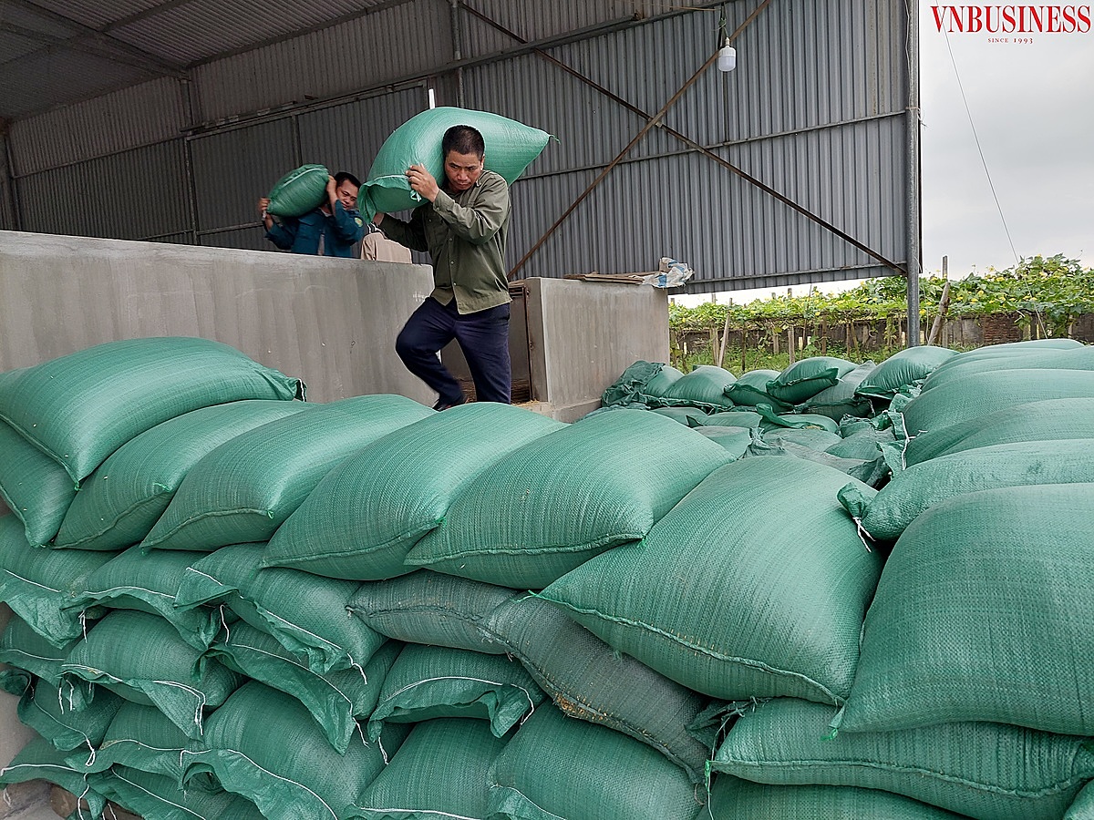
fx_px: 790
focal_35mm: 25
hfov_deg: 69.4
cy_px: 410
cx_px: 547
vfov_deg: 54.9
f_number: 1.8
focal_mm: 5.23
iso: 64
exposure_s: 1/60
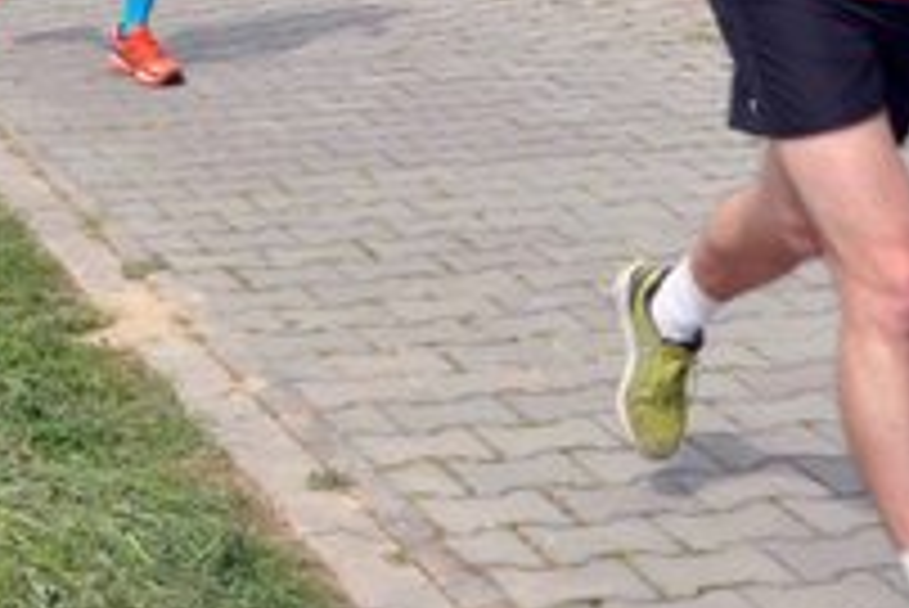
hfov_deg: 19.1
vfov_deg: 12.4
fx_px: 2678
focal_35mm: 106
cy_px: -266
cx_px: 180
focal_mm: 22
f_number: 25
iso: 800
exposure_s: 1/200
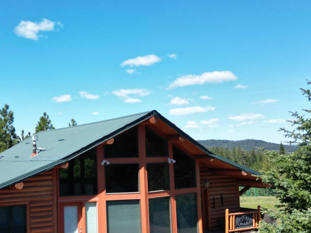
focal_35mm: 47
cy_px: 127
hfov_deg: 39.5
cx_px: 84
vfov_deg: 30.9
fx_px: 422
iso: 130
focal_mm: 6.72
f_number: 1.7
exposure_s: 1/2000
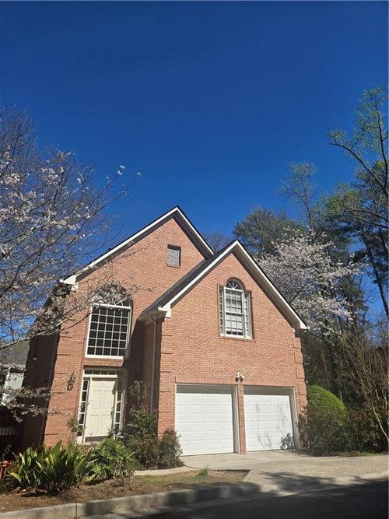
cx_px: 194
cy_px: 260
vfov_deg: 73.9
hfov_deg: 58.9
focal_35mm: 23
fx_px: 345
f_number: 1.8
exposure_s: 1/2240
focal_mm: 5.4
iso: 25
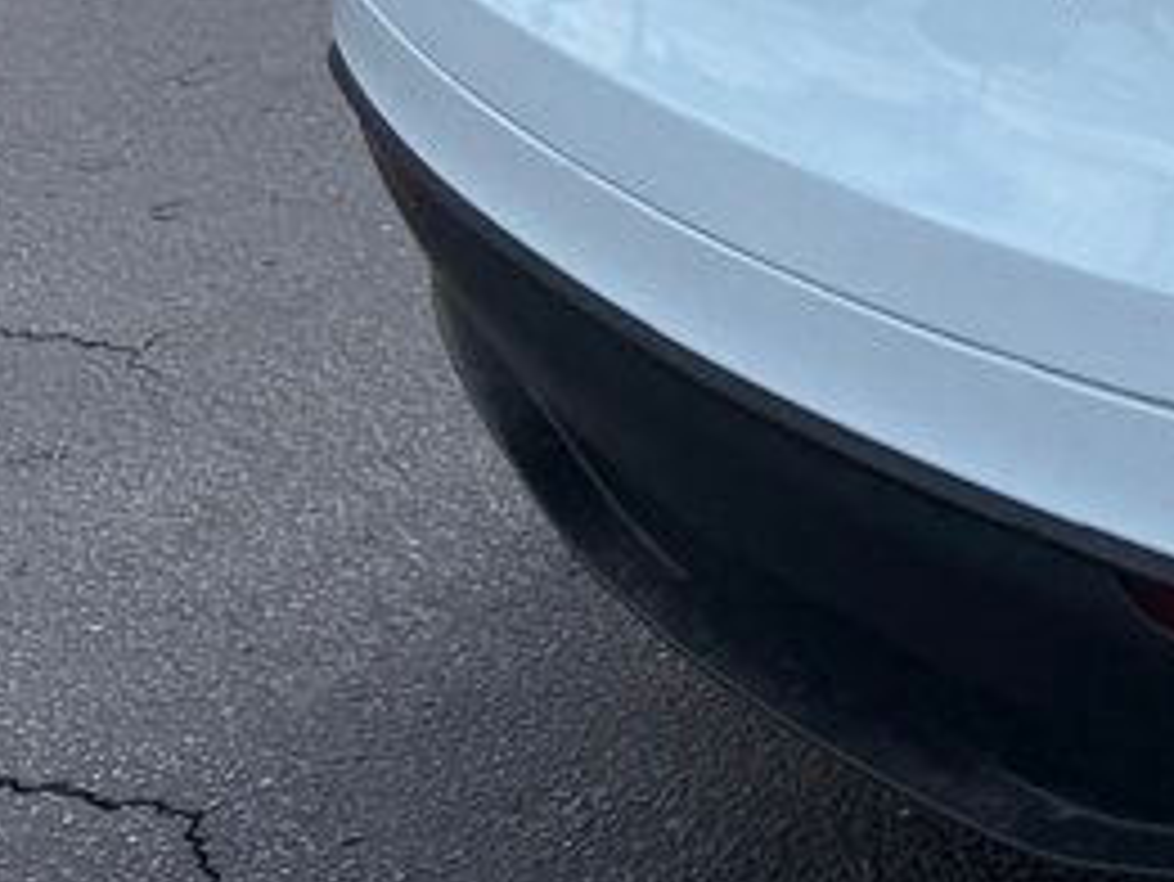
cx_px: 2132
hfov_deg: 17.0
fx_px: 3189
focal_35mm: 94
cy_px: -225
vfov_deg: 15.1
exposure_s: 1/4405
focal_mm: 6.76
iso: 80
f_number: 1.78
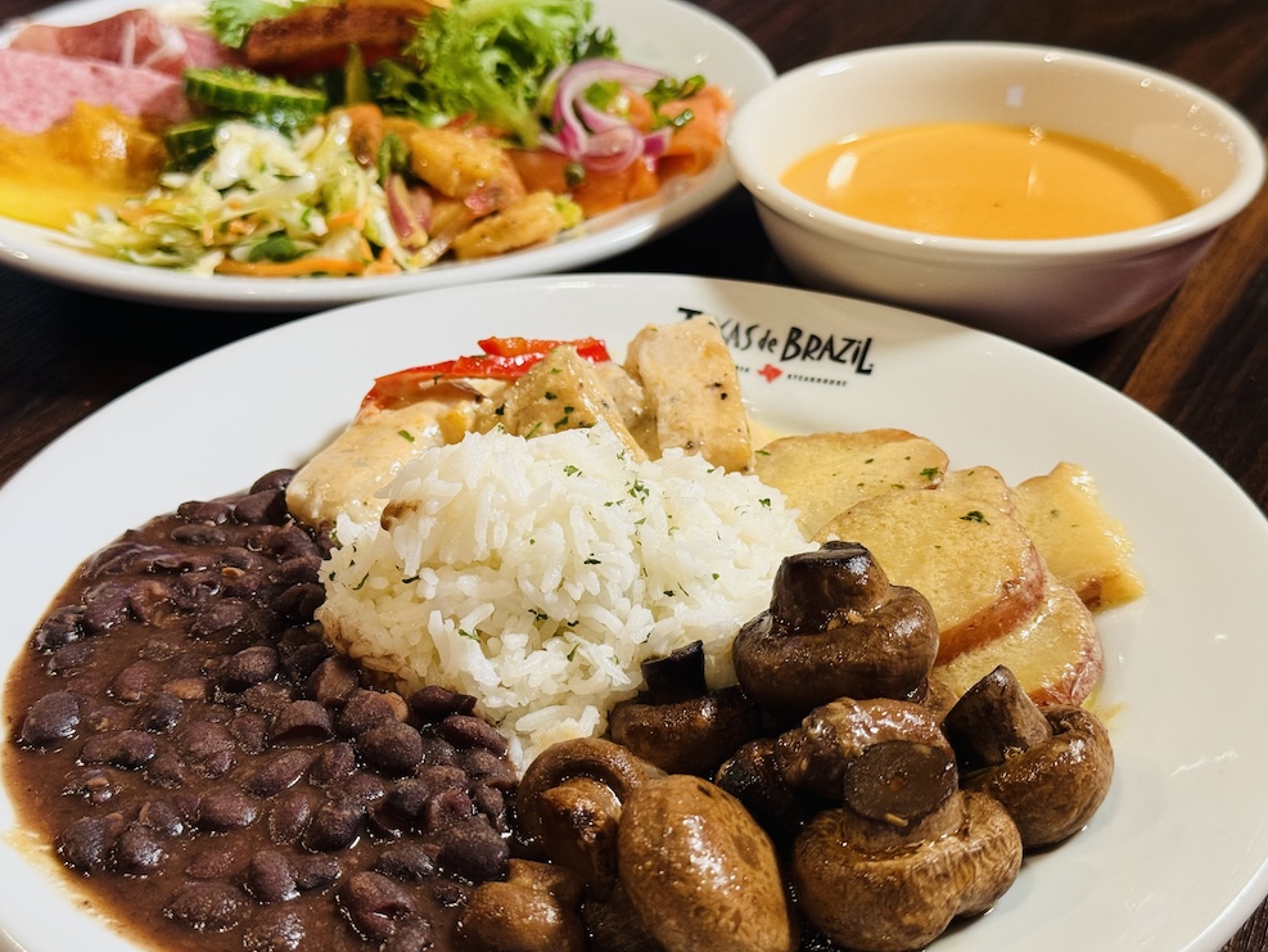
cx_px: 641
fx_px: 1796
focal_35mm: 49
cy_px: 479
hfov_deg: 38.9
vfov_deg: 29.7
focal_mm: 6.76
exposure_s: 1/60
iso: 100
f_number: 1.78
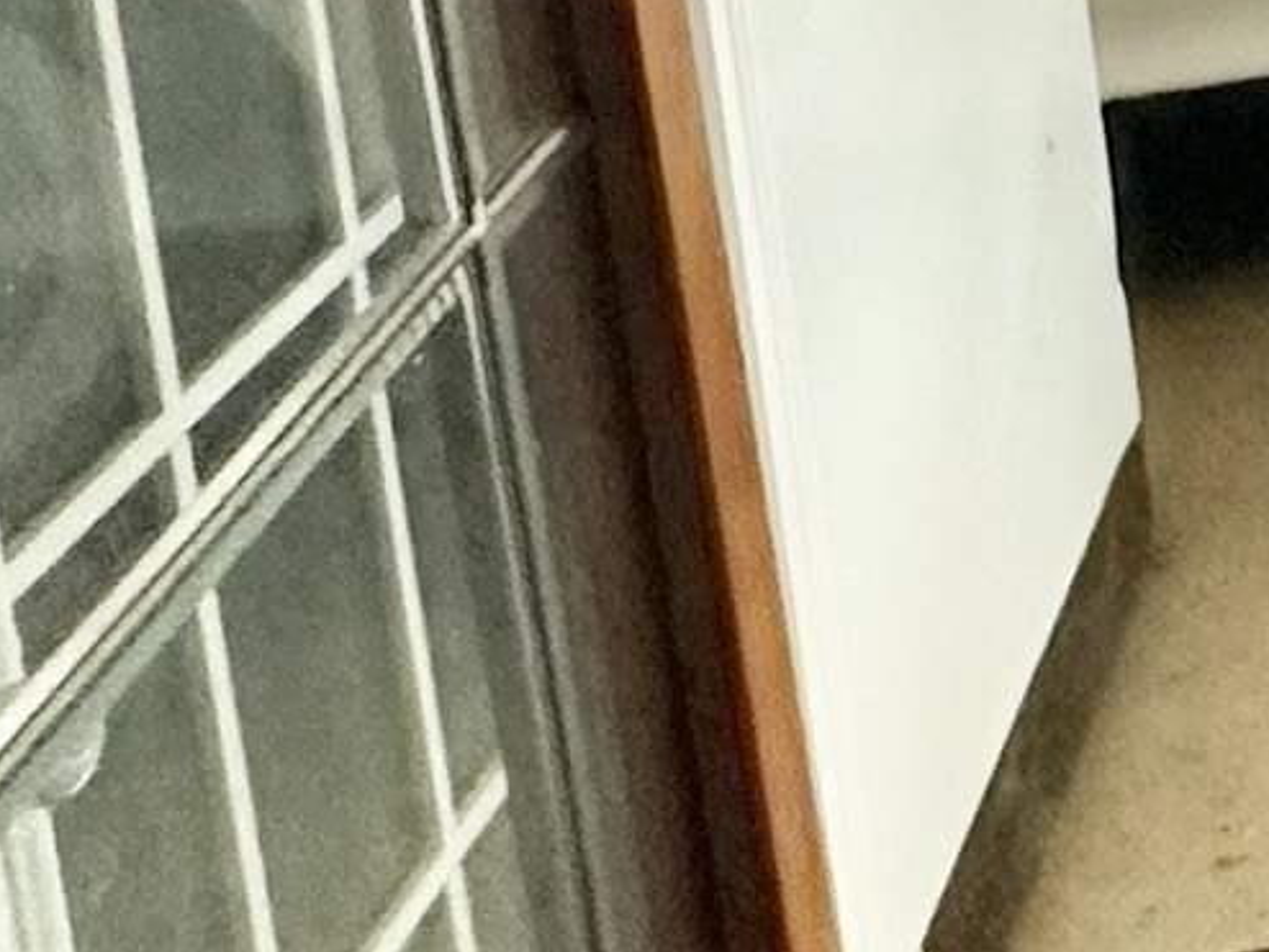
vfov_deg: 14.9
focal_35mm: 87
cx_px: 3262
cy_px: -729
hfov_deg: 13.6
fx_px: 3191
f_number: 2.2
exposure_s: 1/120
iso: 320
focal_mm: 2.22
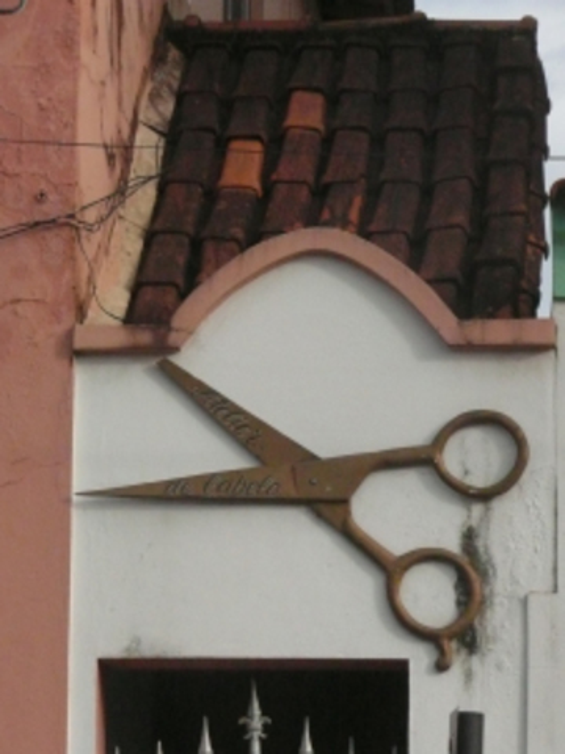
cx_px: 282
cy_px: 377
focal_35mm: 170
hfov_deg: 8.7
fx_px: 3700
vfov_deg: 11.6
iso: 800
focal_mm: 27.9
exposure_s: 1/640
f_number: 11
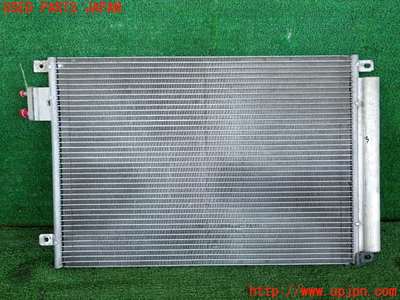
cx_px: 200
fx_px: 439
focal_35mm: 38
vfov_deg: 37.7
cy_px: 150
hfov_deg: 49.0
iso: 200
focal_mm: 6.83
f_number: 2.7
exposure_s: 1/125
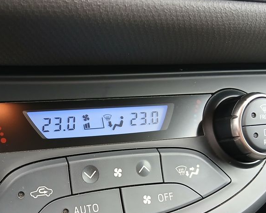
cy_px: 167
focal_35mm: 45
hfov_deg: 40.6
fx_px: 354
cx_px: 86
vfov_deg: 32.6
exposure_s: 1/33.3
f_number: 1.8
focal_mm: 3.98
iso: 200
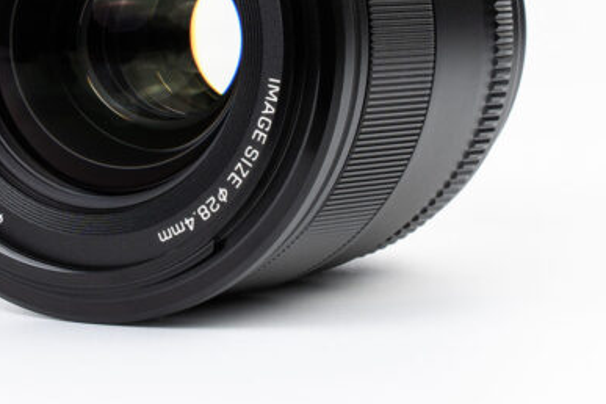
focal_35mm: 298
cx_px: 210
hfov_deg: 6.9
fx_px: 5016
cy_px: -17
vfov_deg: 4.6
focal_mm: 96
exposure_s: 1/100
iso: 100
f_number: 16
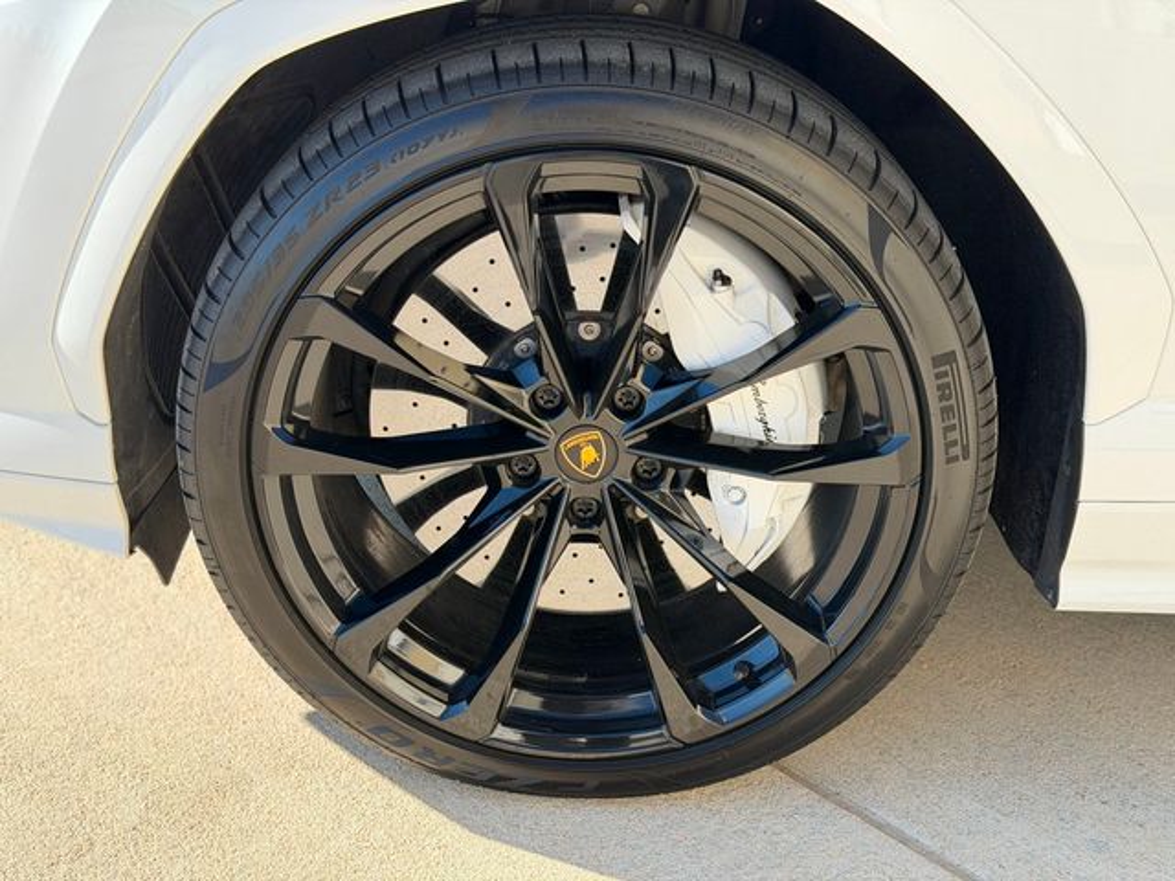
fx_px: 1629
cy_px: 440
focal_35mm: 48
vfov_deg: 30.3
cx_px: 588
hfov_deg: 39.7
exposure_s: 1/1264
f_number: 1.78
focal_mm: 6.76
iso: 100
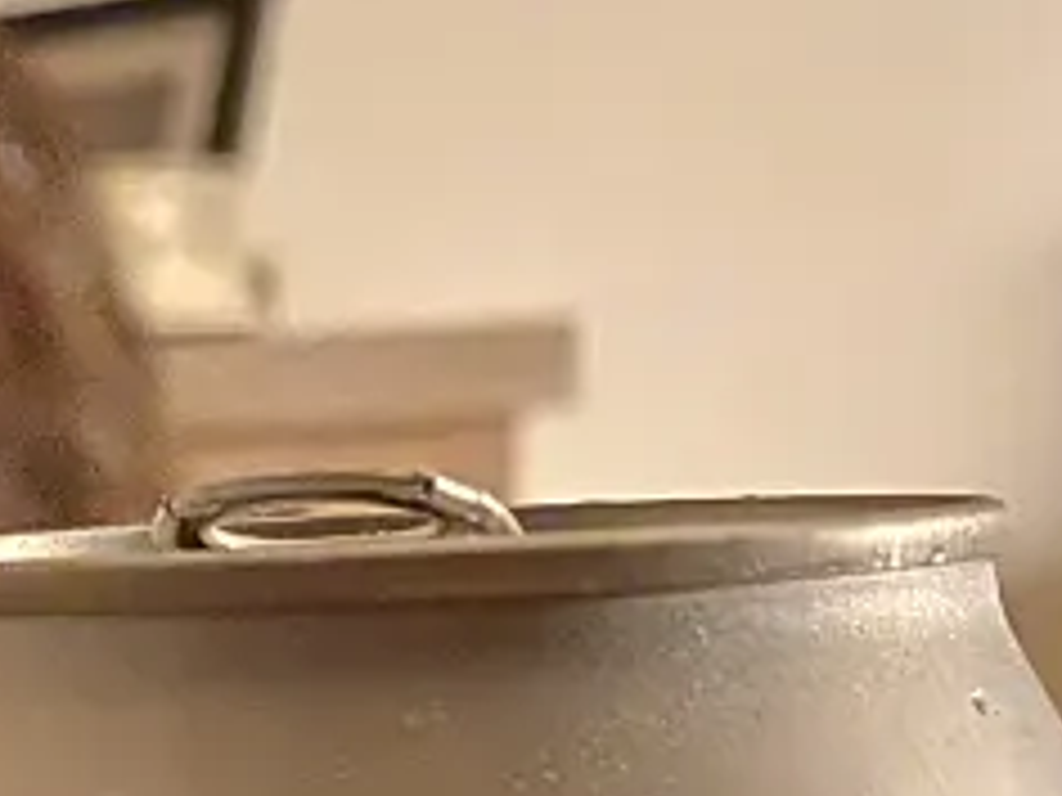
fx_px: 3467
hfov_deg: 16.2
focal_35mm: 113
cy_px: 1507
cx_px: -418
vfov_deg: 11.9
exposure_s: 1/15
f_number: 1.8
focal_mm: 4.25
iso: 1250
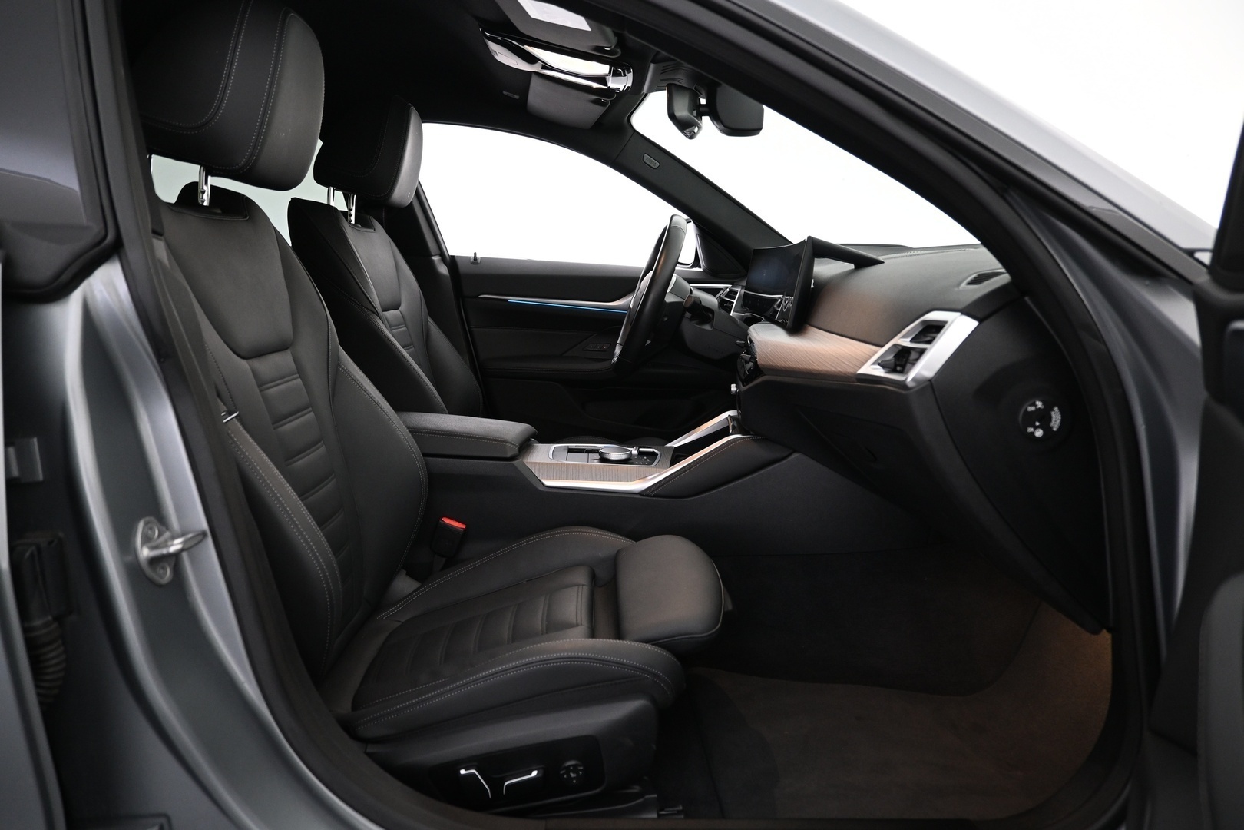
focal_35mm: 24
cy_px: 415
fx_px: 829
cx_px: 622
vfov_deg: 53.1
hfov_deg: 73.7
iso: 1100
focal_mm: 16
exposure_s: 1/25
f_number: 3.5
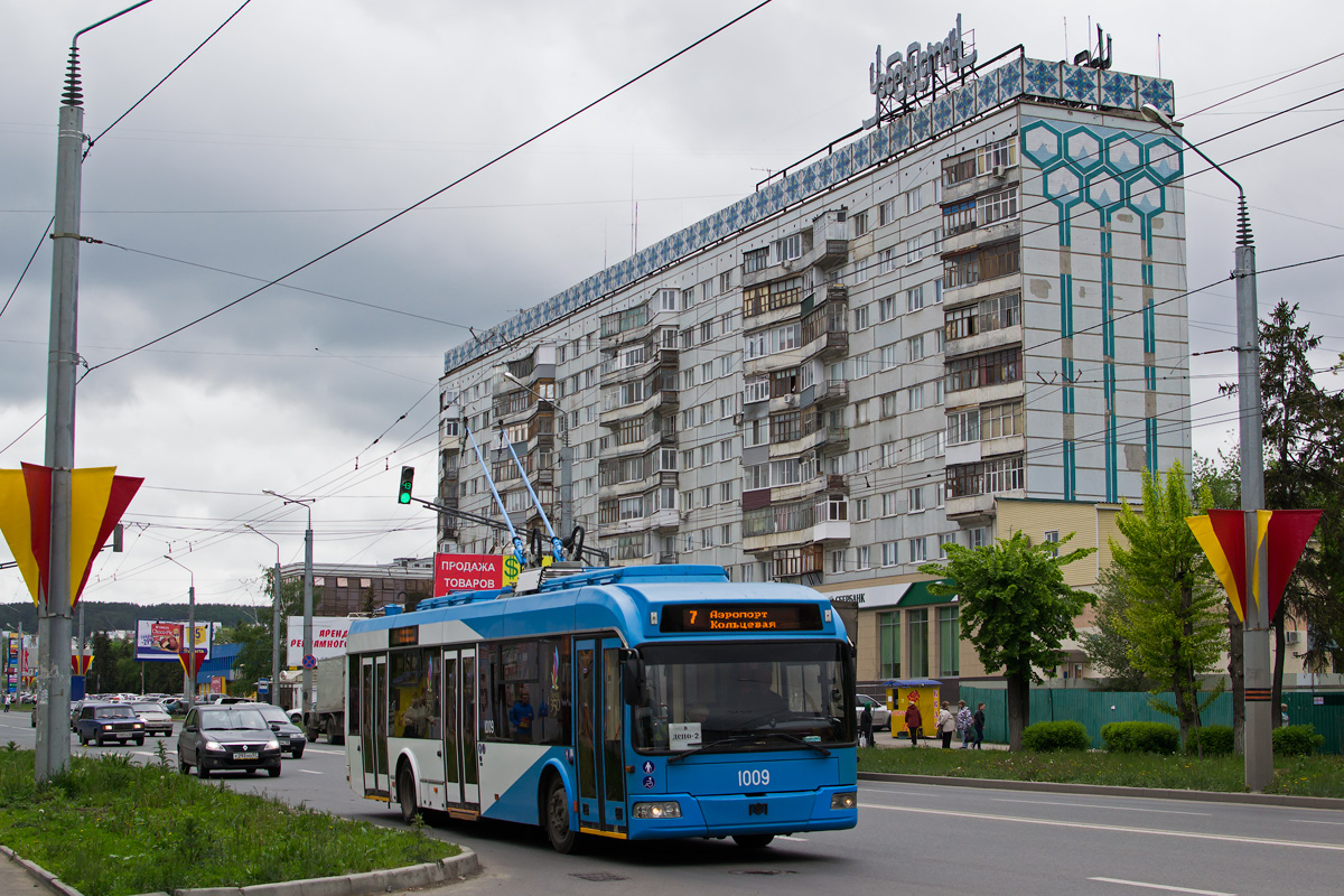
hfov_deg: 37.9
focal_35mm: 52
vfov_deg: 25.8
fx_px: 1960
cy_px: 448
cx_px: 672
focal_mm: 35
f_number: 6.3
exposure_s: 1/1000
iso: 400
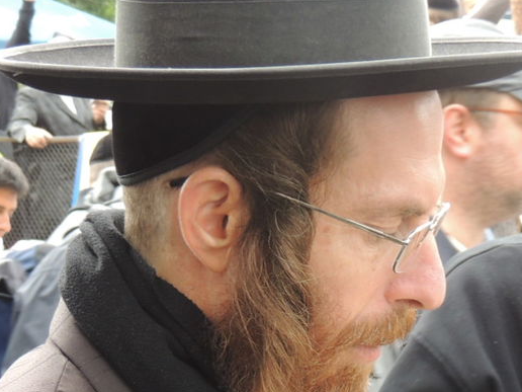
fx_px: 1433
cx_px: 332
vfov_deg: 15.5
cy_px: 310
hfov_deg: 20.6
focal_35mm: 95
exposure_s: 1/60
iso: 100
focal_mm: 6.2
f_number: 3.3
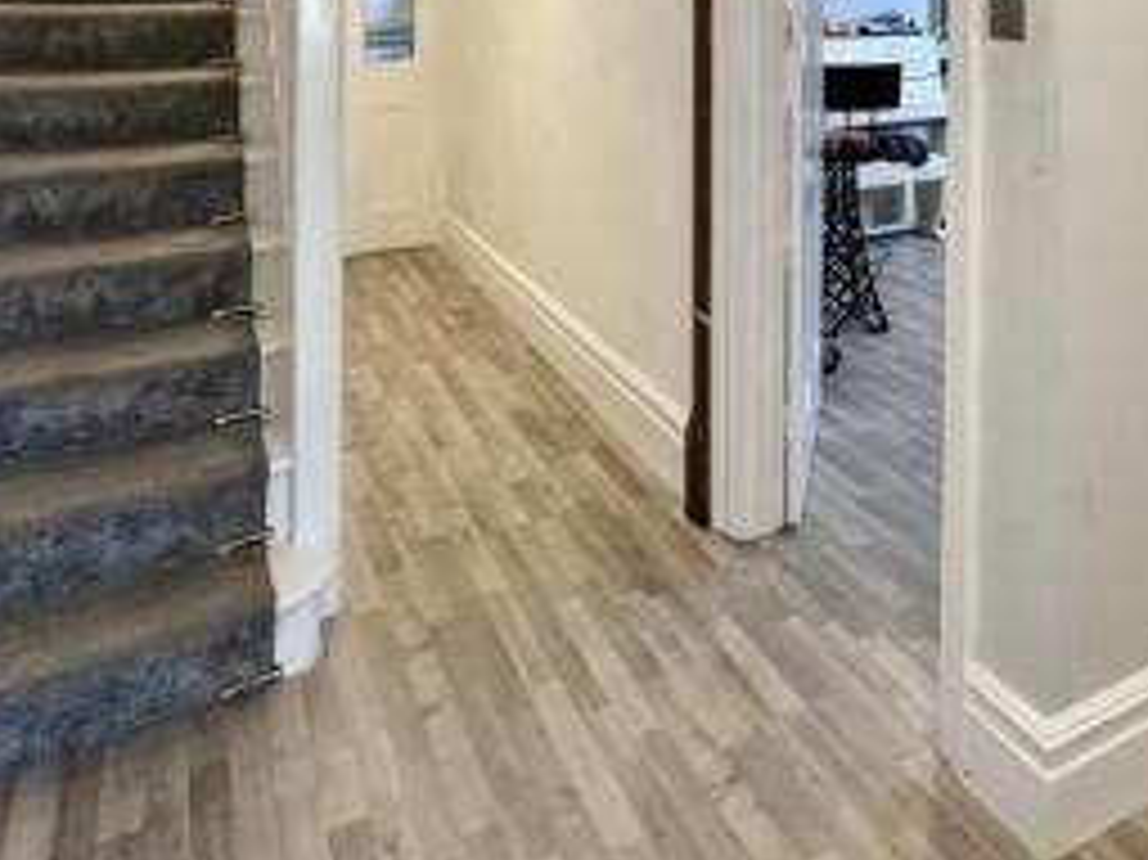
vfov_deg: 38.7
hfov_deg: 54.6
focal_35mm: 32
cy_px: -16
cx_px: 835
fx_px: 1061
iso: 250
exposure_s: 1/50
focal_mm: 2.22
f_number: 2.2
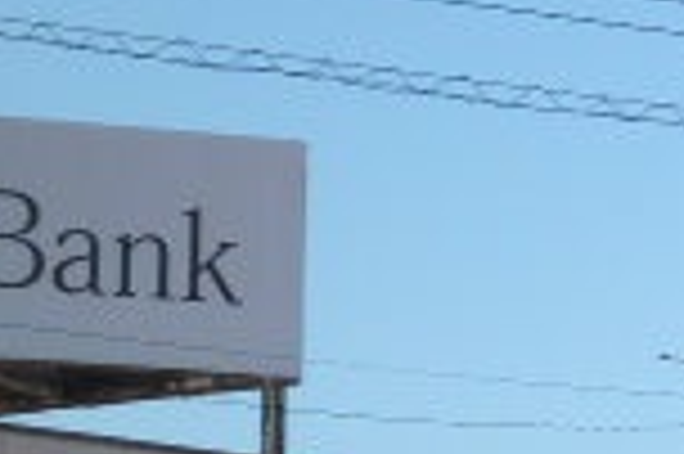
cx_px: 1436
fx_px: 7231
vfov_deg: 3.6
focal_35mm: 381
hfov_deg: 5.3
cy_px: 683
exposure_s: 1/250
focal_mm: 15.4
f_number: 4.9
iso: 64
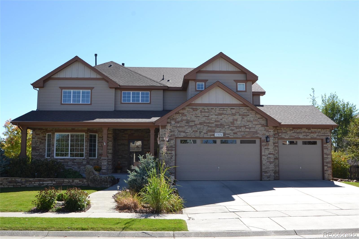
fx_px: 359
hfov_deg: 53.1
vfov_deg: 36.9
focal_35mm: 36
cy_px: 120
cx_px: 180
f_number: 9
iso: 400
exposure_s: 1/320
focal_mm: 24
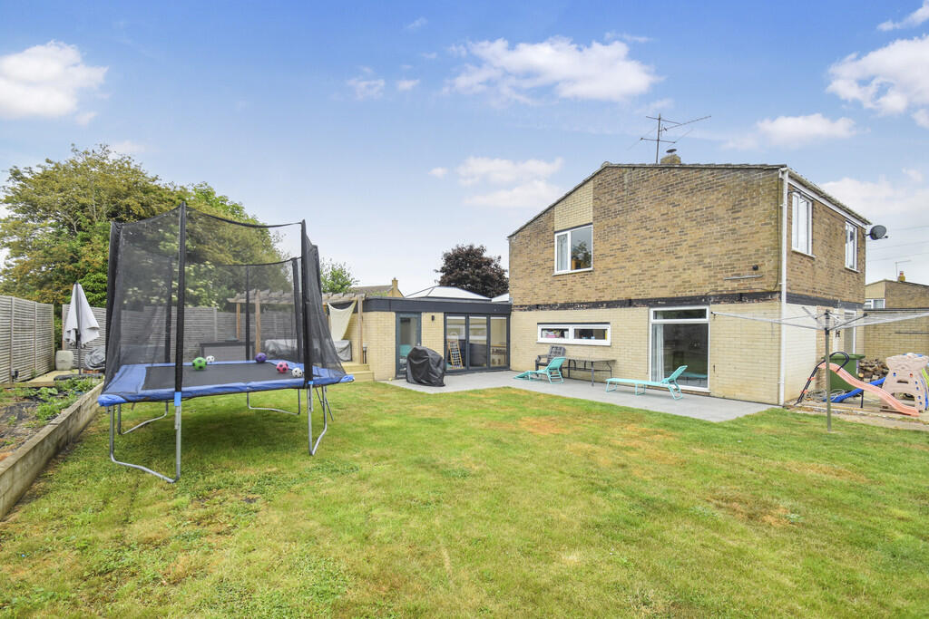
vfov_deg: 77.3
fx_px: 387
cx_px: 464
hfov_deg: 100.4
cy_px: 310
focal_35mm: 15
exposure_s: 1/250
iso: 200
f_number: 6.3
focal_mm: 10
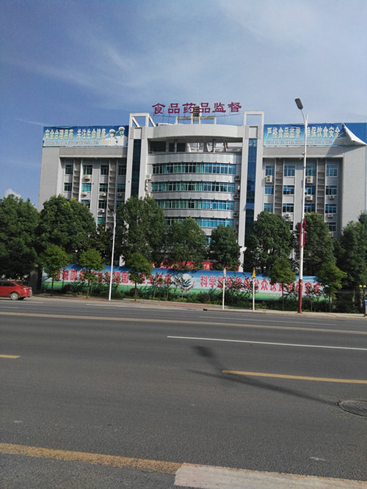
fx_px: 396
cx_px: 184
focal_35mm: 28
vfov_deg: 63.4
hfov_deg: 49.8
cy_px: 244
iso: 64
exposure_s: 1/3215
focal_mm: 2.96
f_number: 2
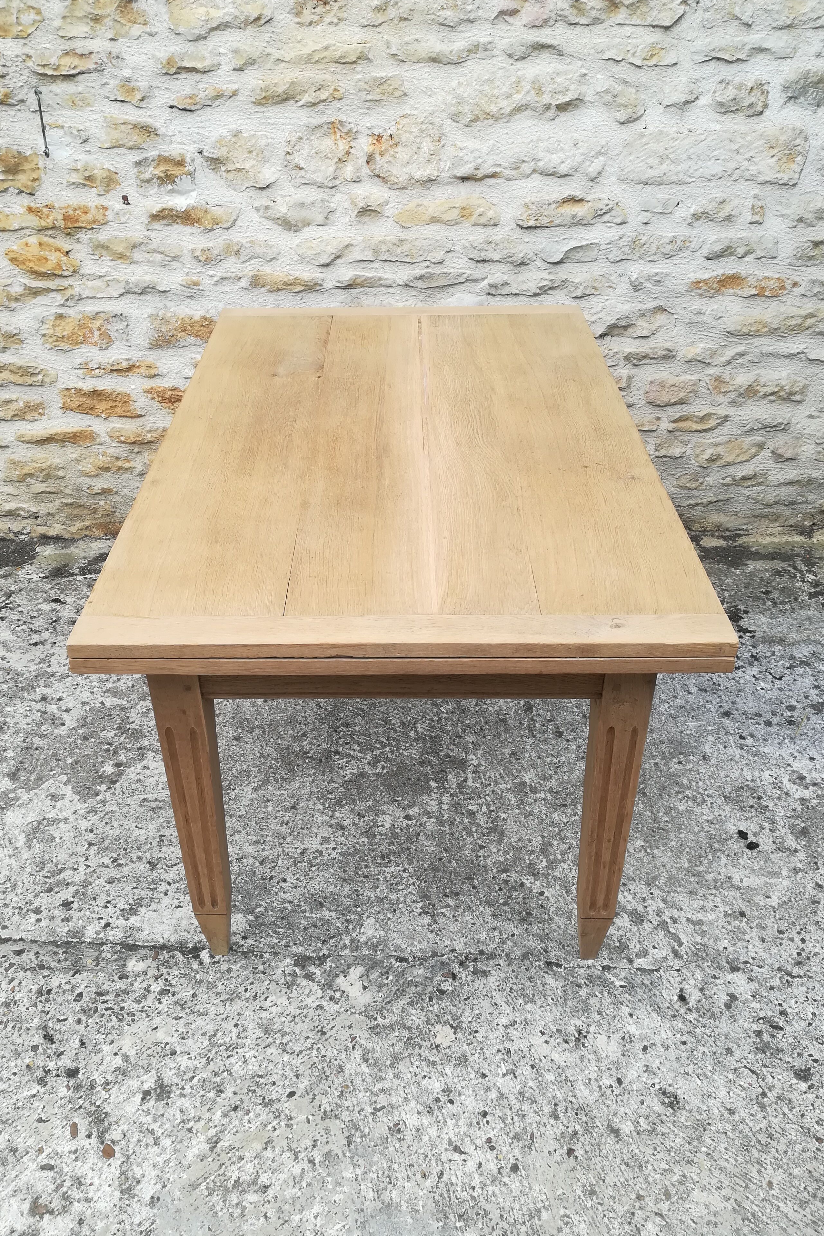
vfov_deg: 65.5
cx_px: 397
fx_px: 961
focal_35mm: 28
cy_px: 633
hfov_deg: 46.4
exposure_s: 1/167
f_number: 2.2
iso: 50
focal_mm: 3.83
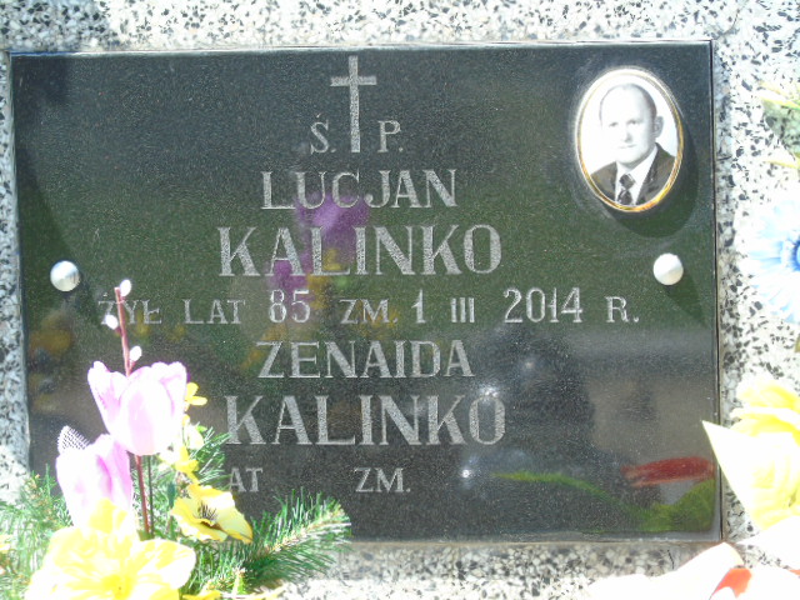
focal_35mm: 162
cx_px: 400
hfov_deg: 12.2
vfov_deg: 9.2
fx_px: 3744
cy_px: 300
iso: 100
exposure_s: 1/125
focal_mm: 29
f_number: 4.9
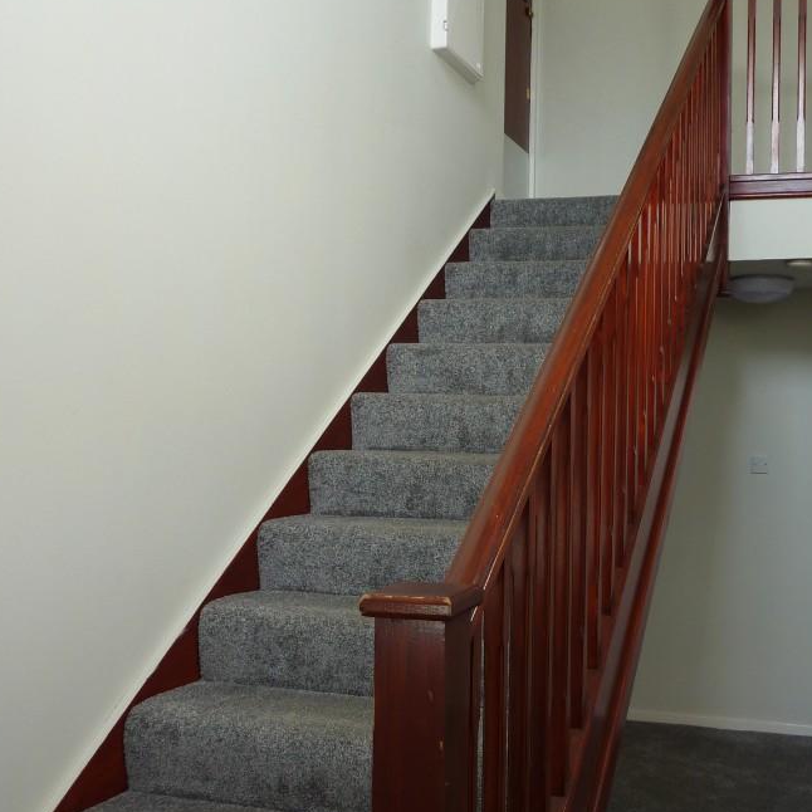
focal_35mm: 35
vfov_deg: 47.2
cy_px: 405
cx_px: 586
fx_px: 929
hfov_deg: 45.9
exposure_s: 1/40
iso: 80
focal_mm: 4.1
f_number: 3.3
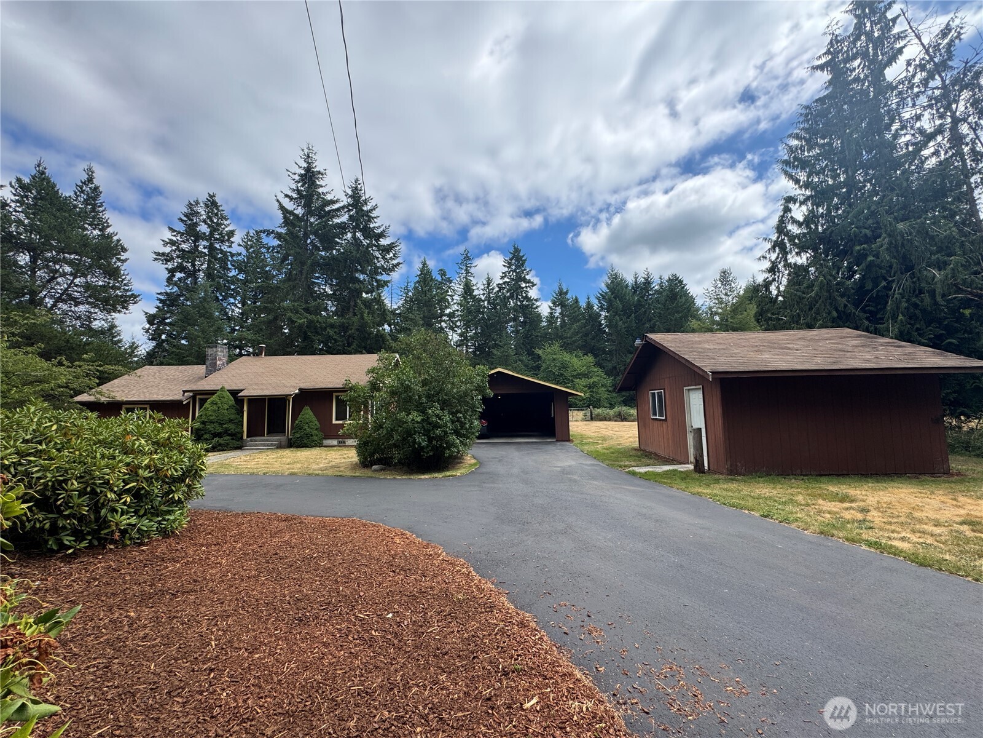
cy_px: 369
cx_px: 492
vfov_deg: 85.7
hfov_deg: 102.1
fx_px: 398
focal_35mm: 14
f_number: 2.2
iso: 50
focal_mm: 2.22
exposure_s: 1/1299
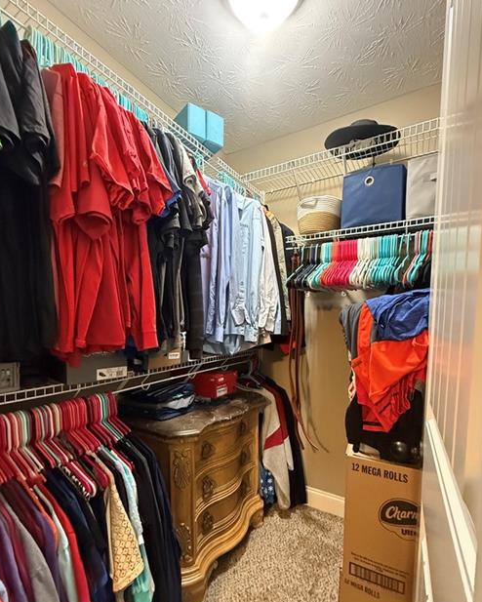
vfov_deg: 89.1
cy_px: 343
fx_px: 303
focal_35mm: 17
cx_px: 234
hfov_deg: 77.0
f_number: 2.2
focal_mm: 2.22
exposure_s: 1/60
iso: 1250
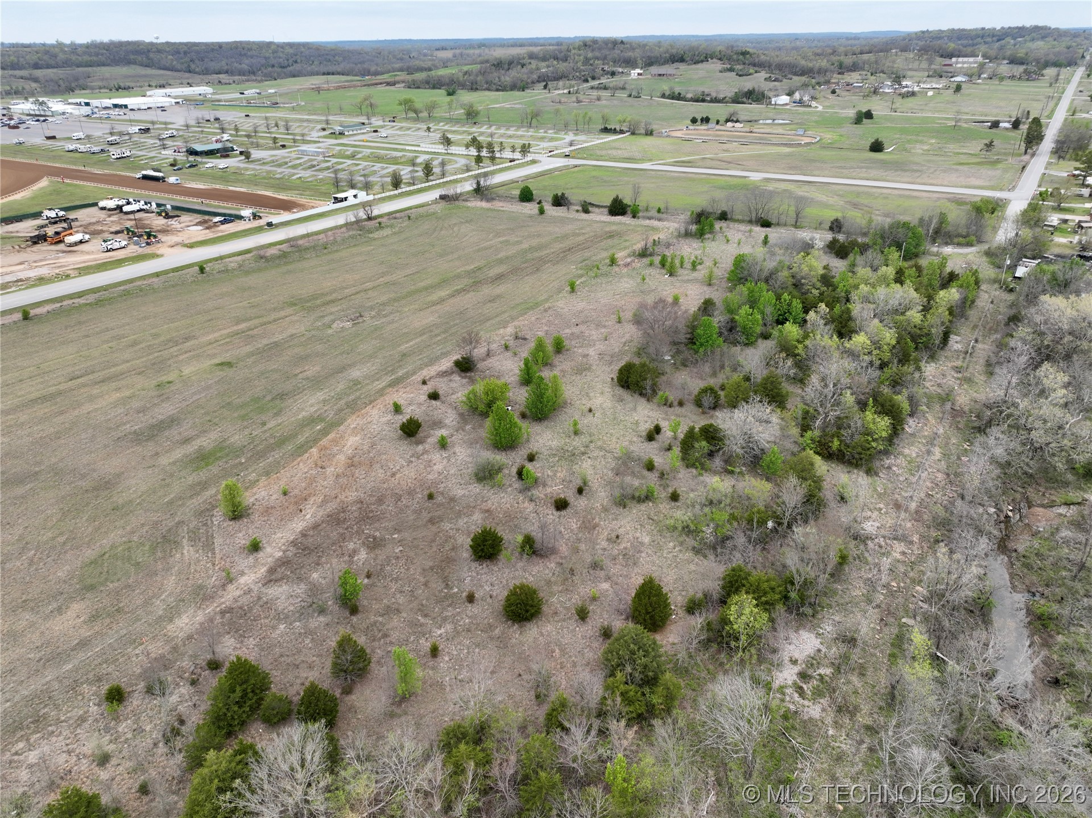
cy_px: 409
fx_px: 757
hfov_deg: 71.6
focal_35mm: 24
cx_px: 546
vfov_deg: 56.8
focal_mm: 12.29
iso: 120
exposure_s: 1/800
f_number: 2.8
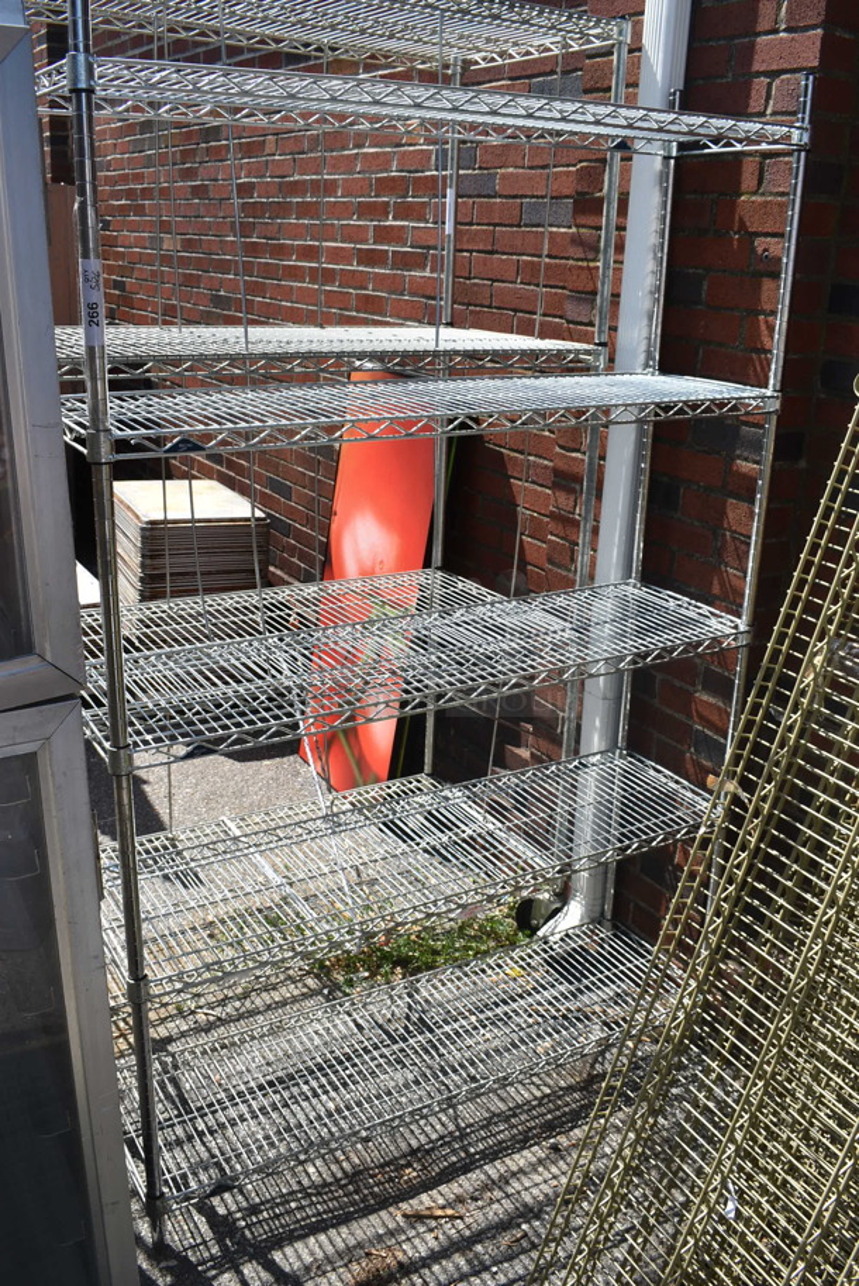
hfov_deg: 40.0
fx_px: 1179
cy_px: 643
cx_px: 430
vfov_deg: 57.2
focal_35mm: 33
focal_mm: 22
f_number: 8
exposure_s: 1/250
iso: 125
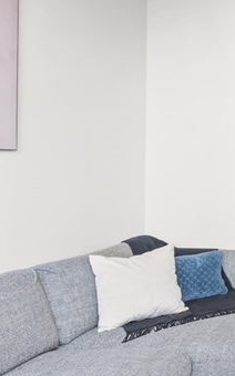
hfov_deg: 20.7
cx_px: 422
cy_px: 156
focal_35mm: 43
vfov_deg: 46.1
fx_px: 441
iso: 100
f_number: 10
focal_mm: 14
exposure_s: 1/8
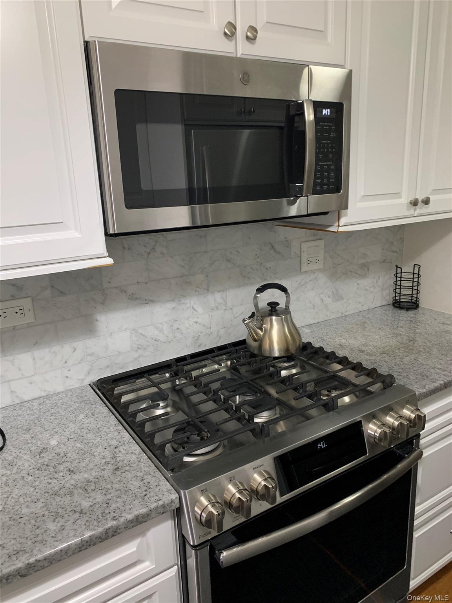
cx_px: 226
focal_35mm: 26
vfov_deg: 67.3
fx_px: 453
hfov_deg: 53.1
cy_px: 302
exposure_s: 1/40
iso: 400
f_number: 1.8
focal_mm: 4.25
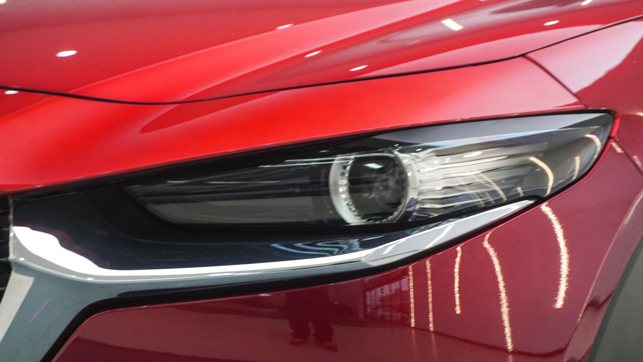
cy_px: 202
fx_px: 1483
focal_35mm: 87
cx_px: 310
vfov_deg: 13.9
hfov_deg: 24.5
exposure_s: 1/80
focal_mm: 50
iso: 1600
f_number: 6.3
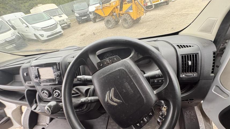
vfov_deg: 66.5
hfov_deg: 99.3
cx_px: 120
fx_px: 98
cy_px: 76
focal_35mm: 16
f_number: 2.2
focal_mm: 2.22
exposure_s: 1/61
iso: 200
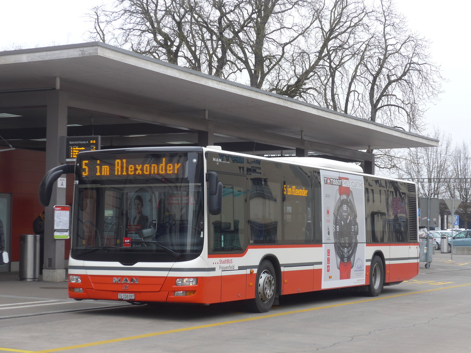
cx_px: 236
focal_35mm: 80
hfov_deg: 24.4
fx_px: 1089
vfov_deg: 18.4
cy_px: 176
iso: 80
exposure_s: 1/100
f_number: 4.4
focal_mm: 16
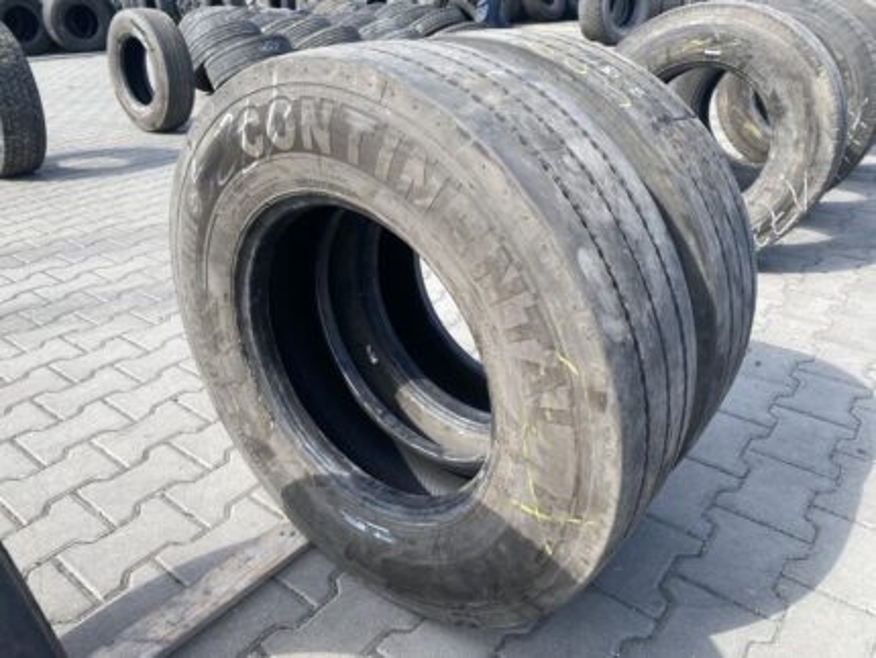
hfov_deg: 67.3
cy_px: 329
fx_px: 658
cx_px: 438
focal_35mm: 26
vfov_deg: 53.1
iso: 32
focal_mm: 4.25
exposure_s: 1/871
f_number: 1.8
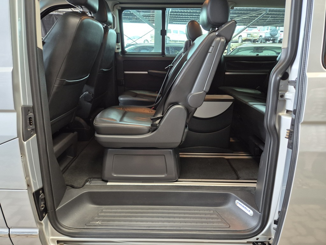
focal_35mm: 23
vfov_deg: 58.9
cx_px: 163
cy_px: 122
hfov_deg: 73.9
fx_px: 217
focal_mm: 5.4
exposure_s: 1/100
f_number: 1.8
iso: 500
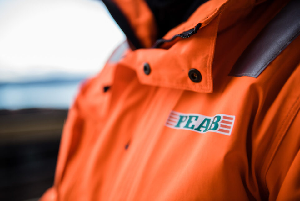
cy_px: 100
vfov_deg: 27.0
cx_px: 150
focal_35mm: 50
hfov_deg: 39.6
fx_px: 417
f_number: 2.8
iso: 1000
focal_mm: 50
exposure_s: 1/800
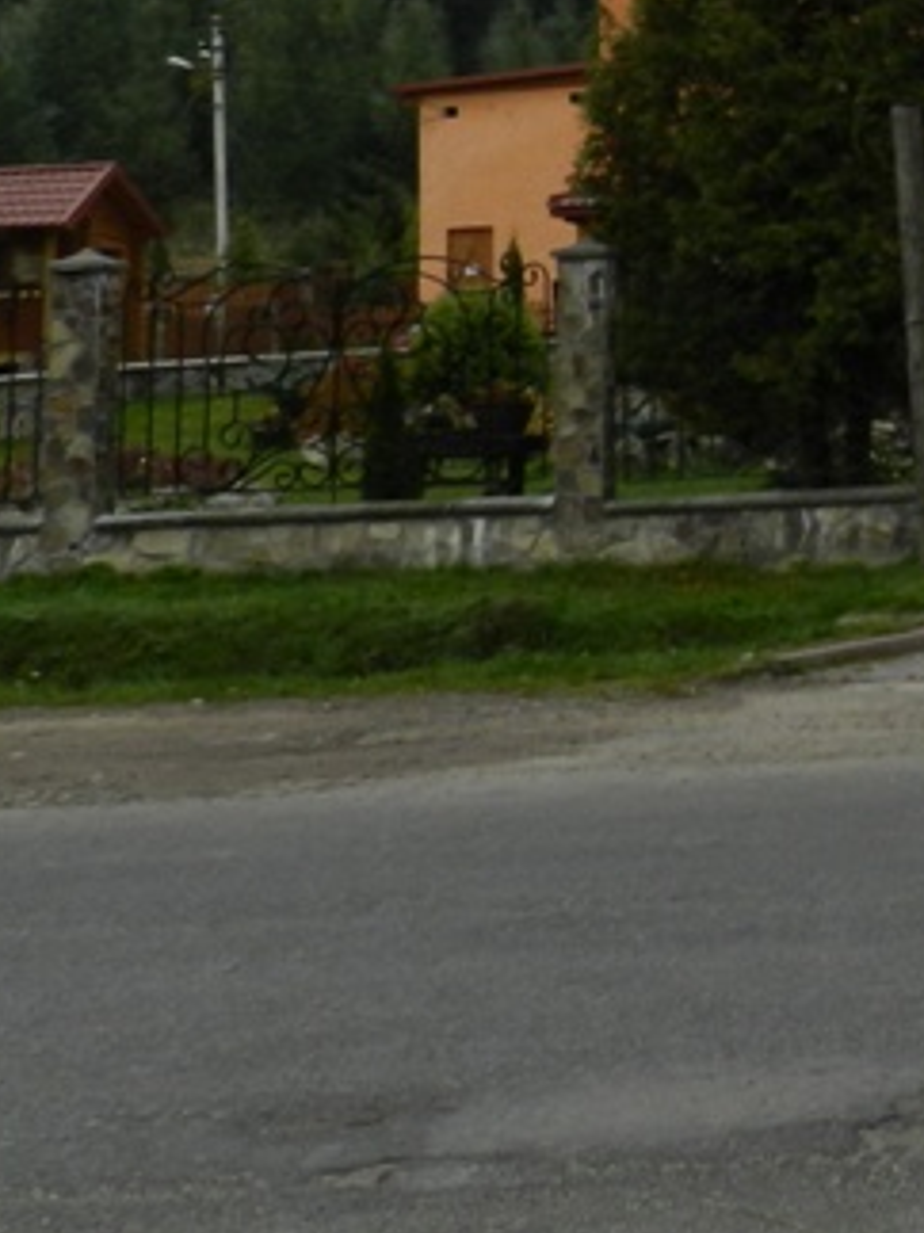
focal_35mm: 73
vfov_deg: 25.4
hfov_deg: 17.4
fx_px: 2600
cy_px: 15
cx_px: 1531
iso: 160
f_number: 3.4
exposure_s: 1/250
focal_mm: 4
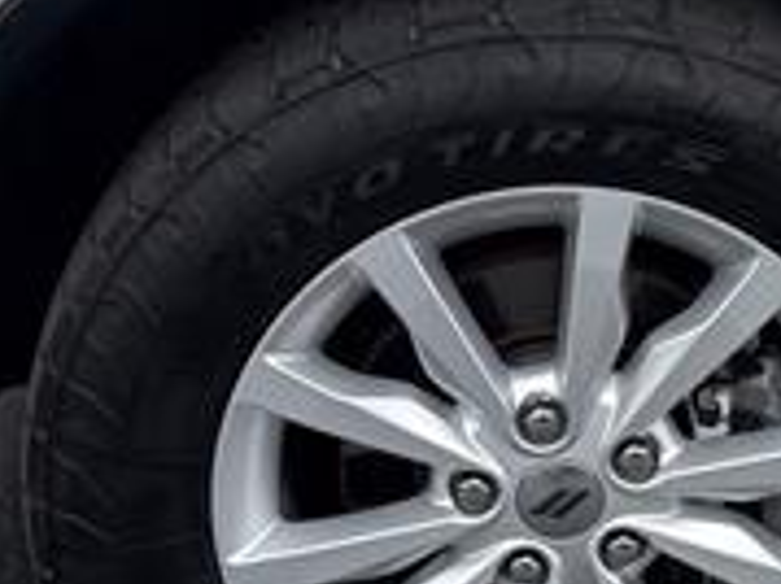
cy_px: 235
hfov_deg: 22.3
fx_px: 1939
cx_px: 689
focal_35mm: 86
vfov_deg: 17.1
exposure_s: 1/1770
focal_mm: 6.76
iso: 80
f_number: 1.78
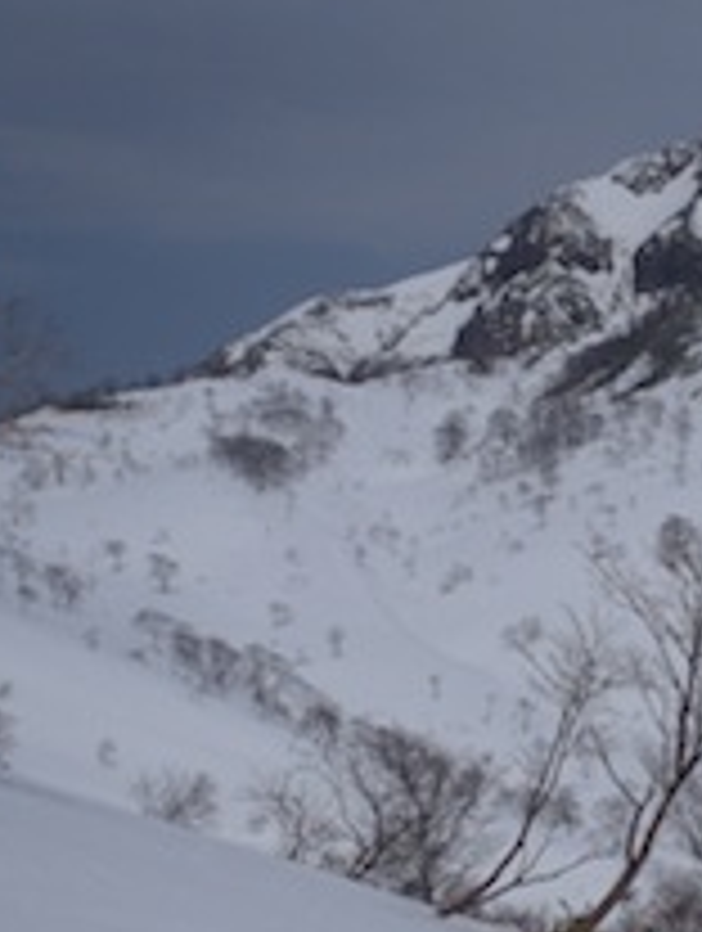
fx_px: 1456
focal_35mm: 54
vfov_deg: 35.4
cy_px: 558
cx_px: 770
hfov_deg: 25.2
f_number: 10
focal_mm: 5
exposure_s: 1/640
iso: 80
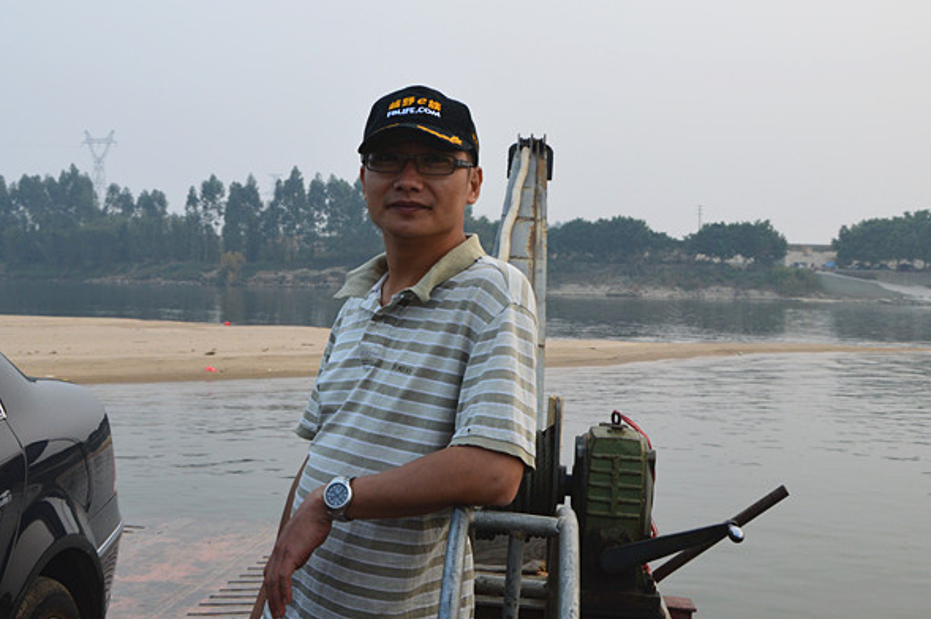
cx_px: 458
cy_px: 241
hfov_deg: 35.1
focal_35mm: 57
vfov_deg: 23.7
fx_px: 1473
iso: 400
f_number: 9
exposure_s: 1/100
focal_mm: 28
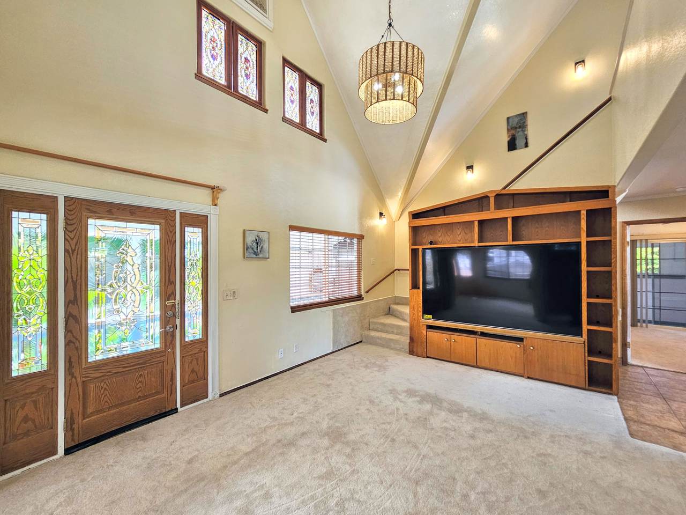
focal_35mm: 13
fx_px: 258
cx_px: 343
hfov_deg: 106.2
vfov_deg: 89.9
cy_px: 258
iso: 125
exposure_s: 1/60
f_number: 2.2
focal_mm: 2.2
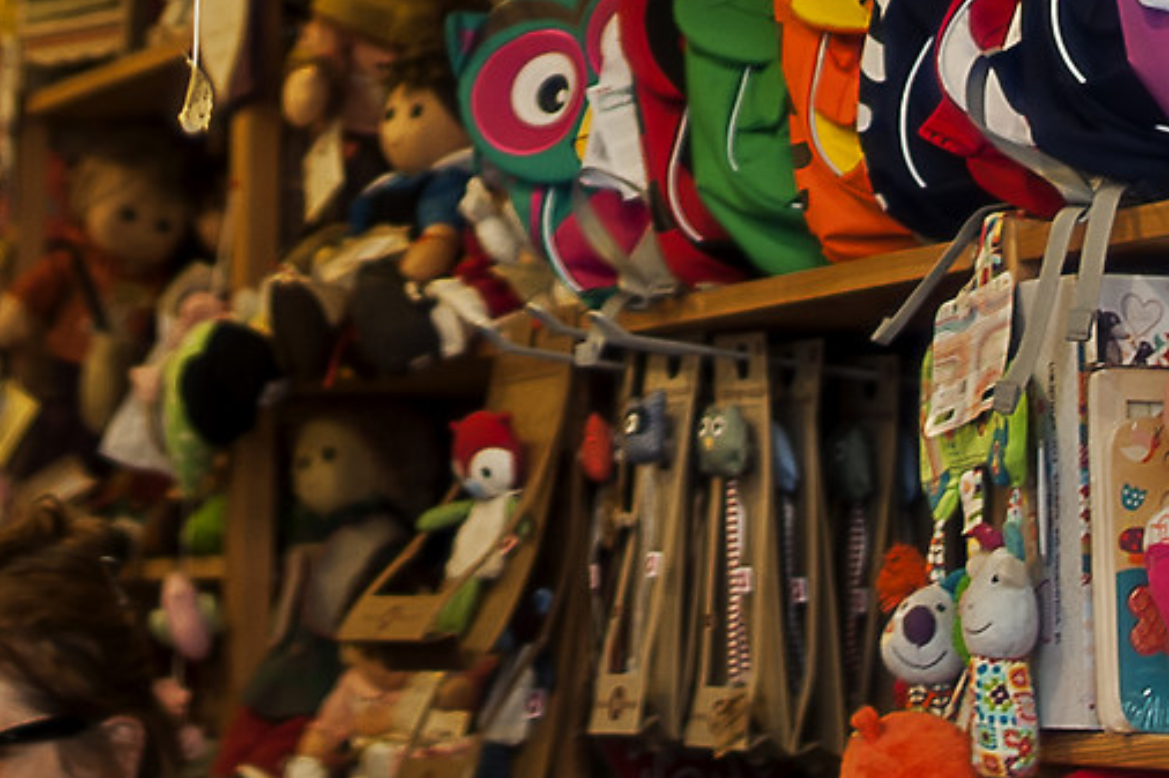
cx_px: 245
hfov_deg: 12.3
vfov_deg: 7.9
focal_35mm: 166
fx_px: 5388
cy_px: -739
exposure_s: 1/400
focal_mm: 35
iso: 200
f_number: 1.4
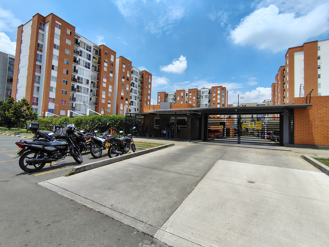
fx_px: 152
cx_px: 164
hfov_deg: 94.5
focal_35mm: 16
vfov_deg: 78.1
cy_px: 124
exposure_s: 1/1570
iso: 100
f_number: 2.2
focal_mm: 2.13
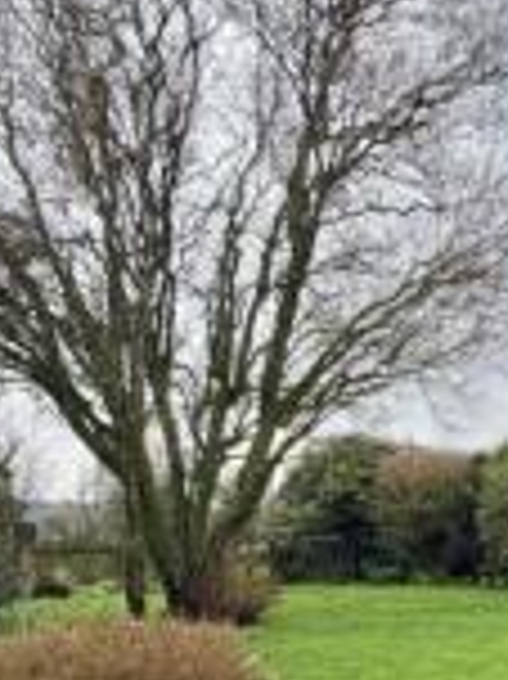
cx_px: 735
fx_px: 1058
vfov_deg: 34.4
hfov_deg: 22.7
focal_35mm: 54
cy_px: 552
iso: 40
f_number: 2.2
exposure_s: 1/644
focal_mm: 2.22
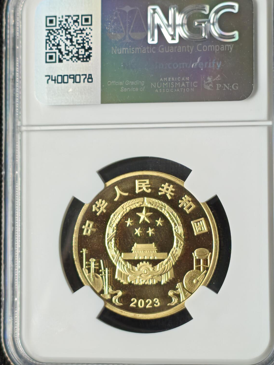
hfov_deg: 12.8
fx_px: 1224
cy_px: 170
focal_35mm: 116
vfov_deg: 17.0
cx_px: 147
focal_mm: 4.94
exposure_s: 1/417
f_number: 1.5
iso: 50
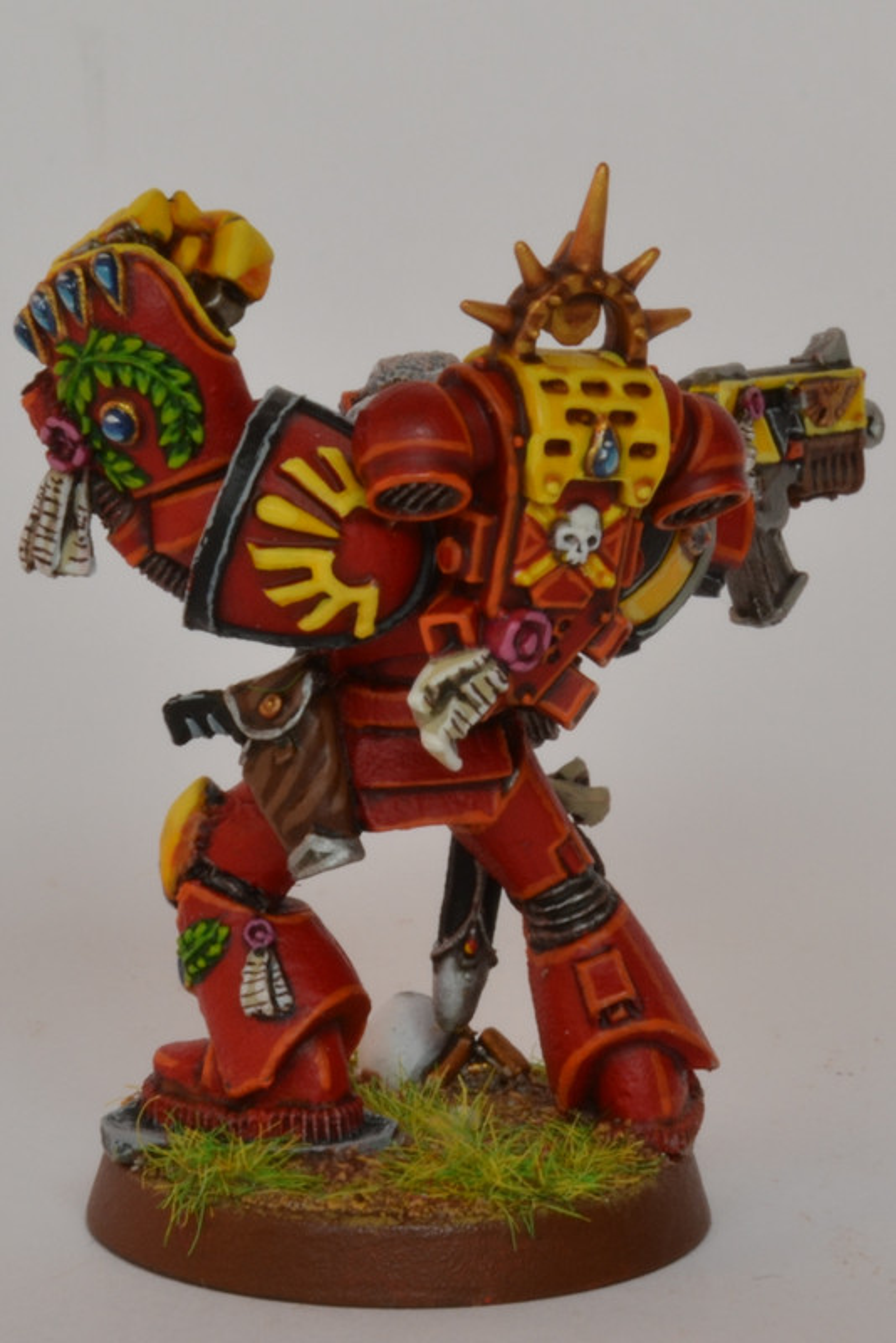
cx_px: 448
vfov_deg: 13.0
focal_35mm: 158
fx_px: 5874
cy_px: 672
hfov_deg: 8.7
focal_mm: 105
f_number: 36
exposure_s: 1/3
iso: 200
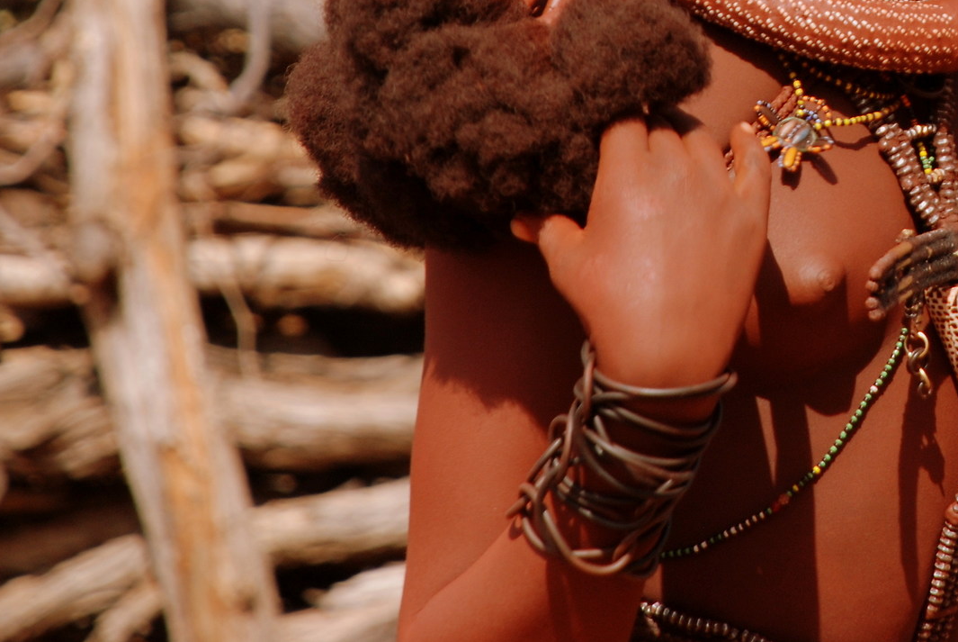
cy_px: -79
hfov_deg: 4.5
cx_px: 971
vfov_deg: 3.0
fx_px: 12153
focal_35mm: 456
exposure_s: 1/320
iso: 200
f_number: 5.6
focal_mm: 135
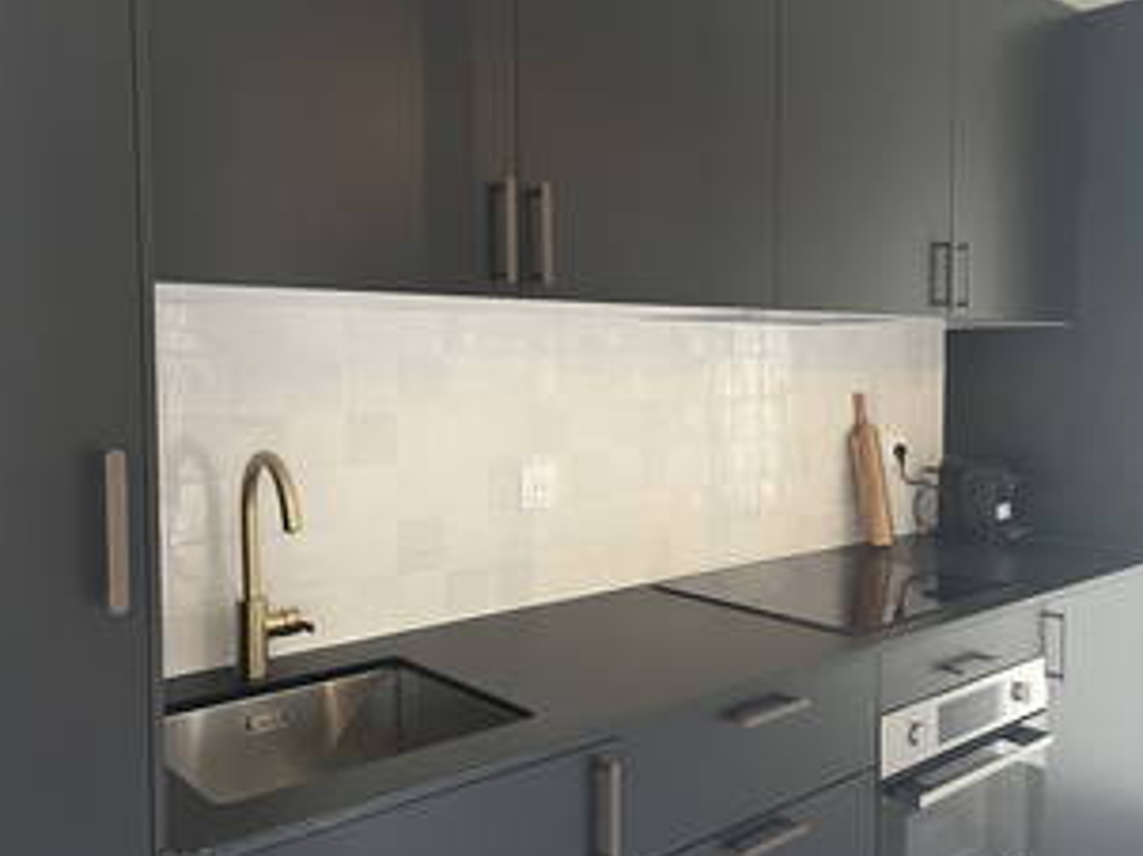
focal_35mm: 31
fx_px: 1023
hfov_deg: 58.4
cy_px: 420
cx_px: 594
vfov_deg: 45.4
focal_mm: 5.1
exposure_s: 1/50
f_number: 1.6
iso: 400
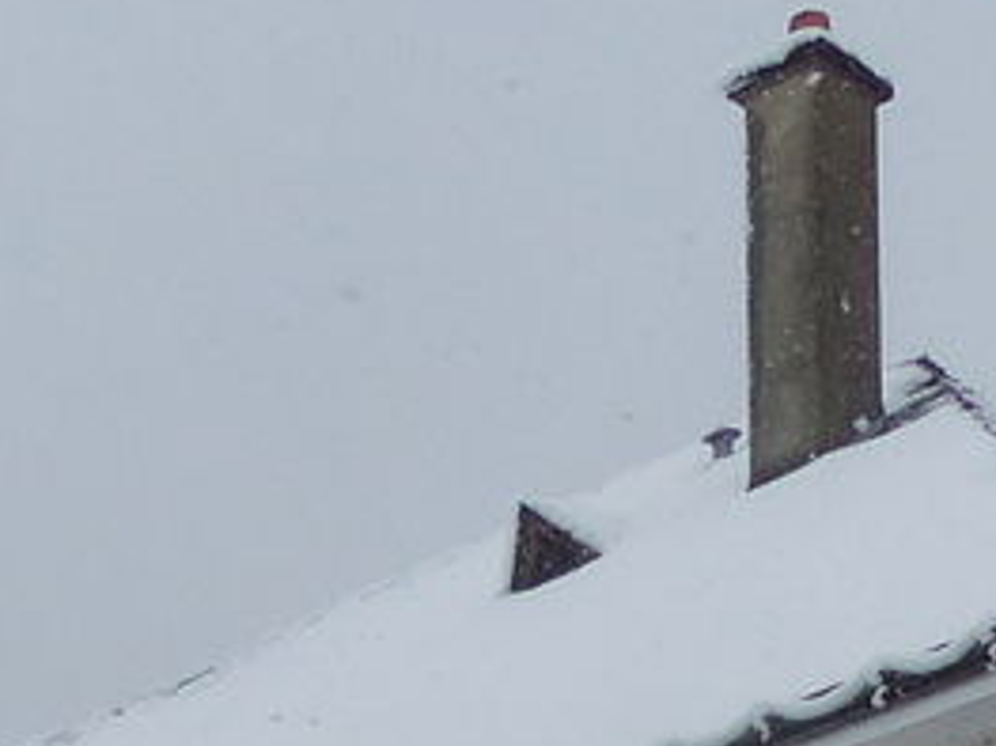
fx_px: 4371
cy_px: 2034
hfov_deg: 12.6
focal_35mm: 152
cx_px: -246
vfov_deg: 8.5
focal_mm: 4.5
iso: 100
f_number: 4
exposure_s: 1/640
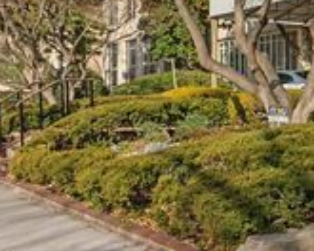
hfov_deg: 21.8
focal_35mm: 77
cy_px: 78
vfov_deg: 19.8
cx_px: 428
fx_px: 716
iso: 125
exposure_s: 1/320
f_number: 8
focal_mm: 27
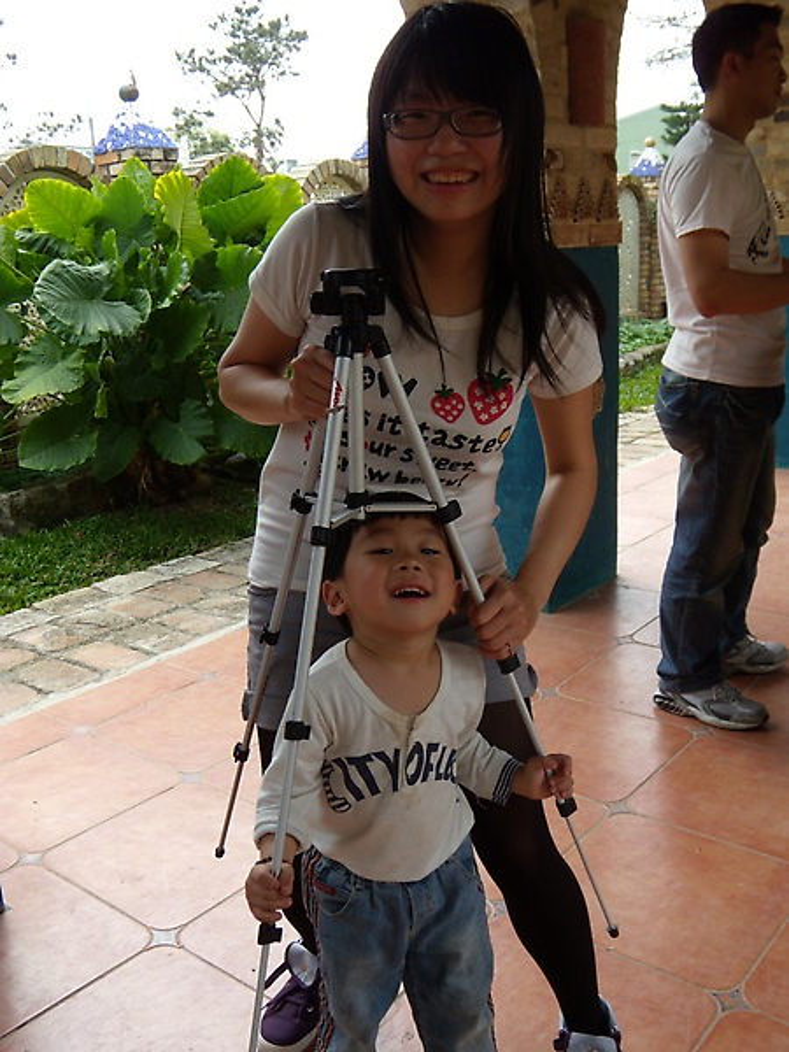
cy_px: 526
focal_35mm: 34
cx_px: 394
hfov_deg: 41.8
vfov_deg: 54.0
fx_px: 1033
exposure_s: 1/200
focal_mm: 7.2
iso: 100
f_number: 3.9
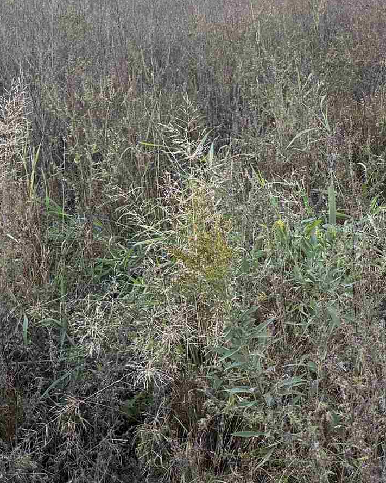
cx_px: 362
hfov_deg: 18.6
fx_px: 1156
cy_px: 110
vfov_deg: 23.3
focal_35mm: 81
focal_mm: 6.76
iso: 100
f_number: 1.78
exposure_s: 1/138
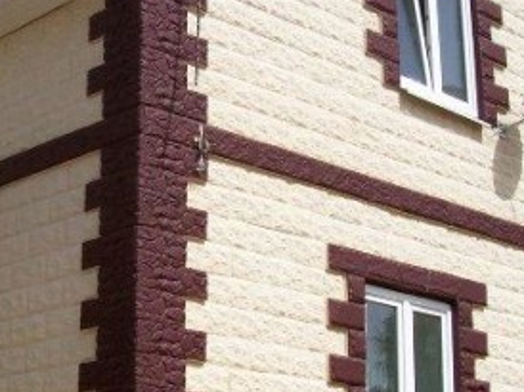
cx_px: 134
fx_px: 1316
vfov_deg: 16.9
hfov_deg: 22.3
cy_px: 232
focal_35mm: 87
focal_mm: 5.6
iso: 80
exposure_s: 1/652
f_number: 5.1
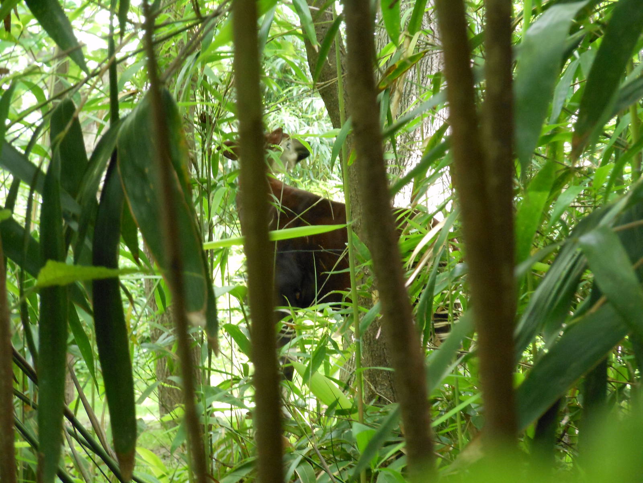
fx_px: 2229
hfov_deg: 16.4
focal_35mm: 120
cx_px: 322
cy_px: 242
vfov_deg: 12.3
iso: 400
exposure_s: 1/10
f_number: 5.4
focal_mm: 21.5
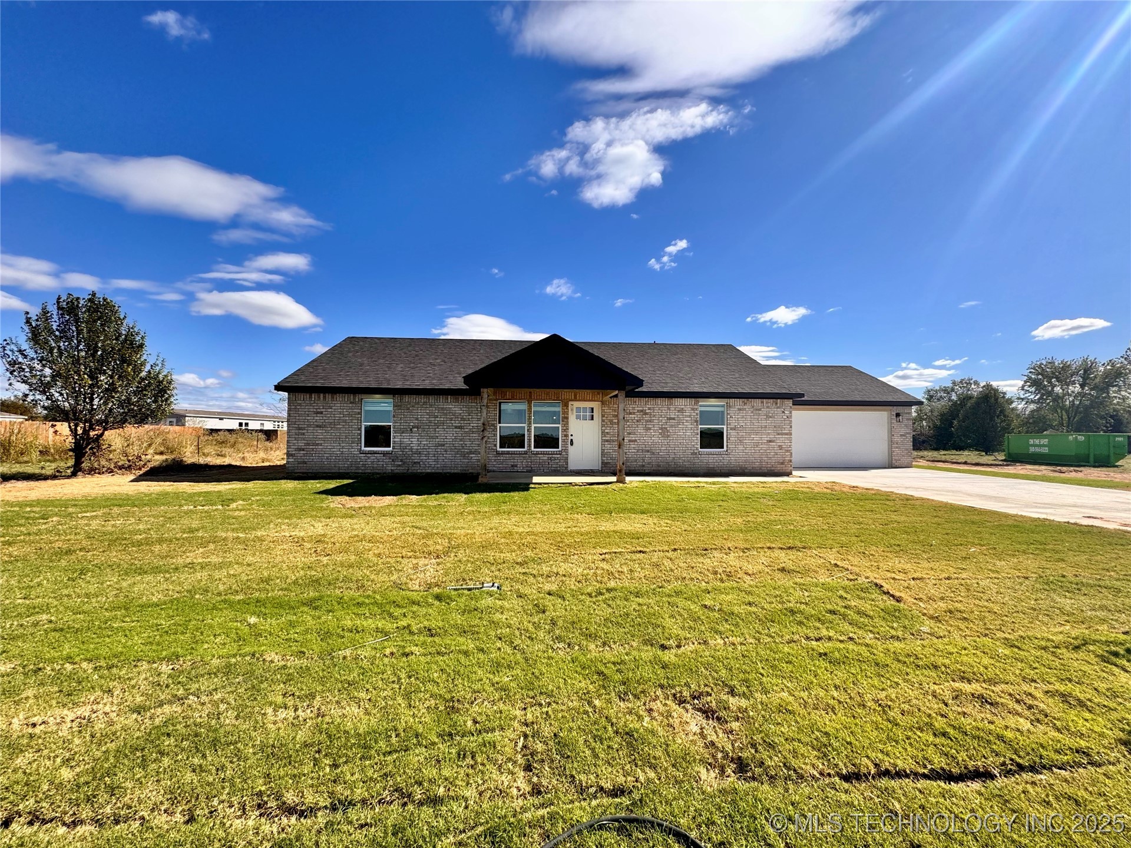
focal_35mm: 14
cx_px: 566
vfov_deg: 85.7
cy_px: 424
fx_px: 457
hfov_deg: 102.1
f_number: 2.2
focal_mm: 2.22
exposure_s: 1/1832
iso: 40
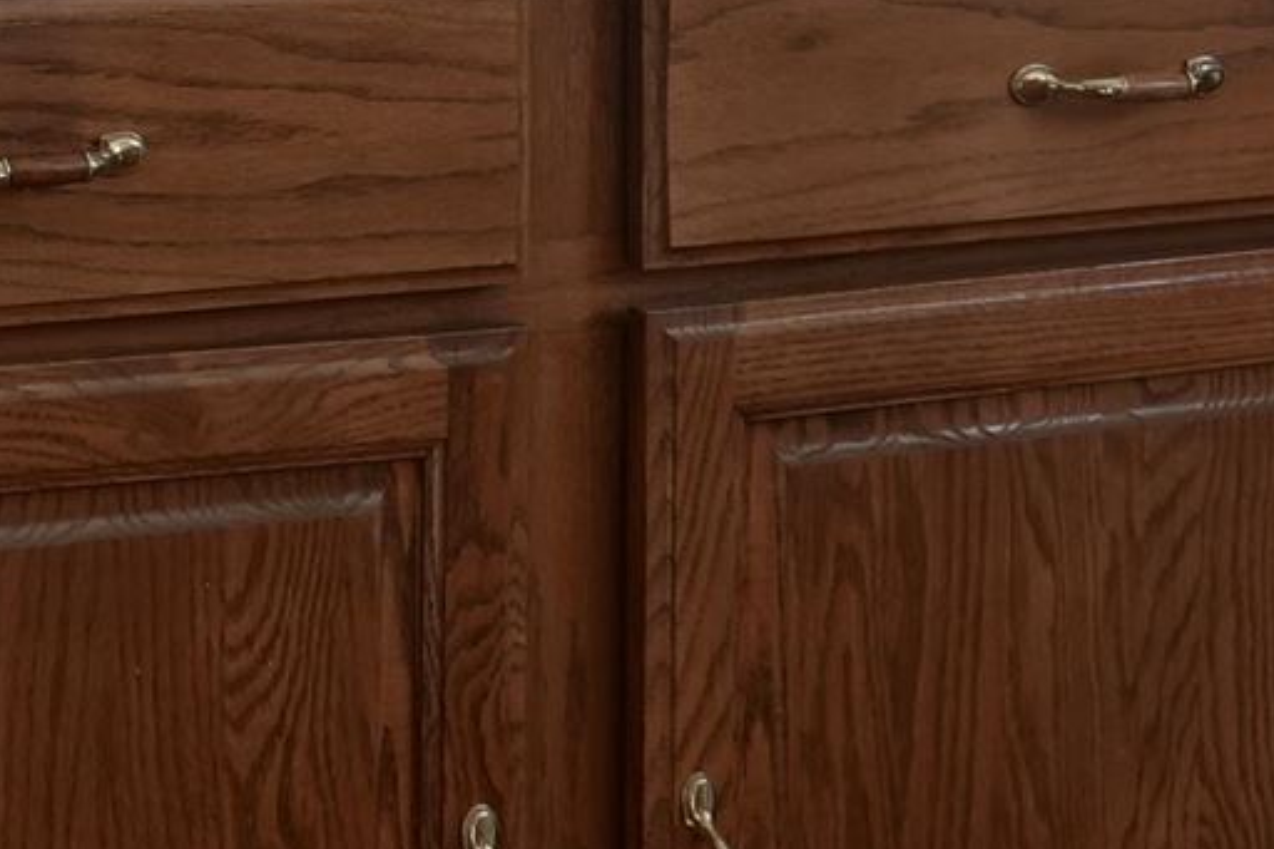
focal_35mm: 150
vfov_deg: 8.8
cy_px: -573
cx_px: -488
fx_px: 5306
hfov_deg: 13.1
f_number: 2.5
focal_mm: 9.02
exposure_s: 1/125
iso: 100
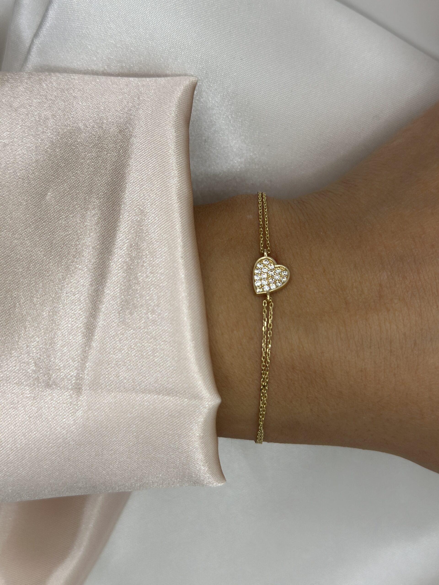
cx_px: 220
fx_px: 812
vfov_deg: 39.7
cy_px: 292
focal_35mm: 48
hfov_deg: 30.3
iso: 80
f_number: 1.78
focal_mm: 6.86
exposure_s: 1/1992
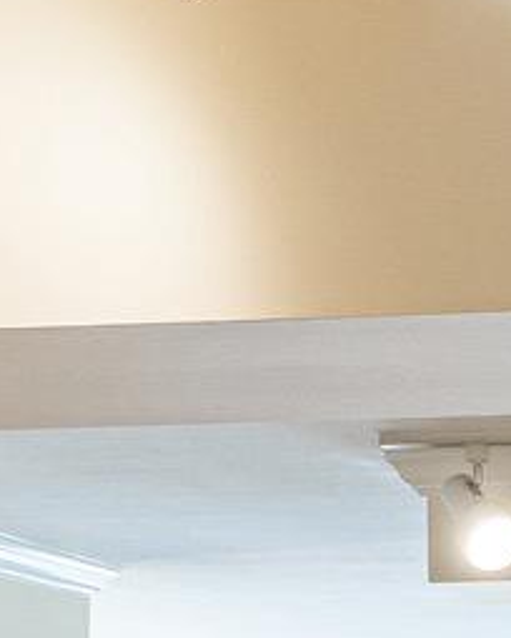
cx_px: 1022
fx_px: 2420
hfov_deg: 11.0
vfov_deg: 14.0
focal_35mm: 128
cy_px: 992
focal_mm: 17
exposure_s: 1/60
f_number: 4
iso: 1250
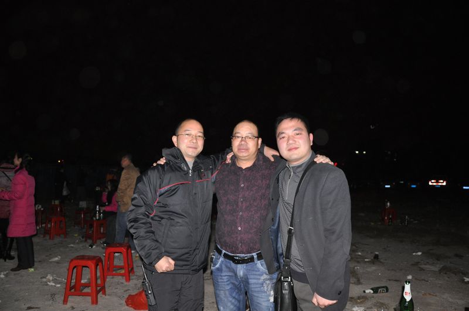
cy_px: 156
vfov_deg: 47.8
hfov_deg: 67.5
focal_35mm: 27
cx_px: 234
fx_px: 351
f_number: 3.5
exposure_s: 1/60
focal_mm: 18
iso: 800
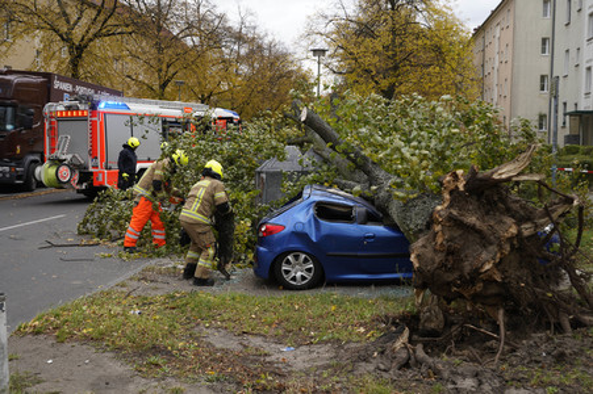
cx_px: 296
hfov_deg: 45.5
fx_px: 708
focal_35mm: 43
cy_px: 197
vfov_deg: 31.1
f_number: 8
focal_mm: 43
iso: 160
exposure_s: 1/60
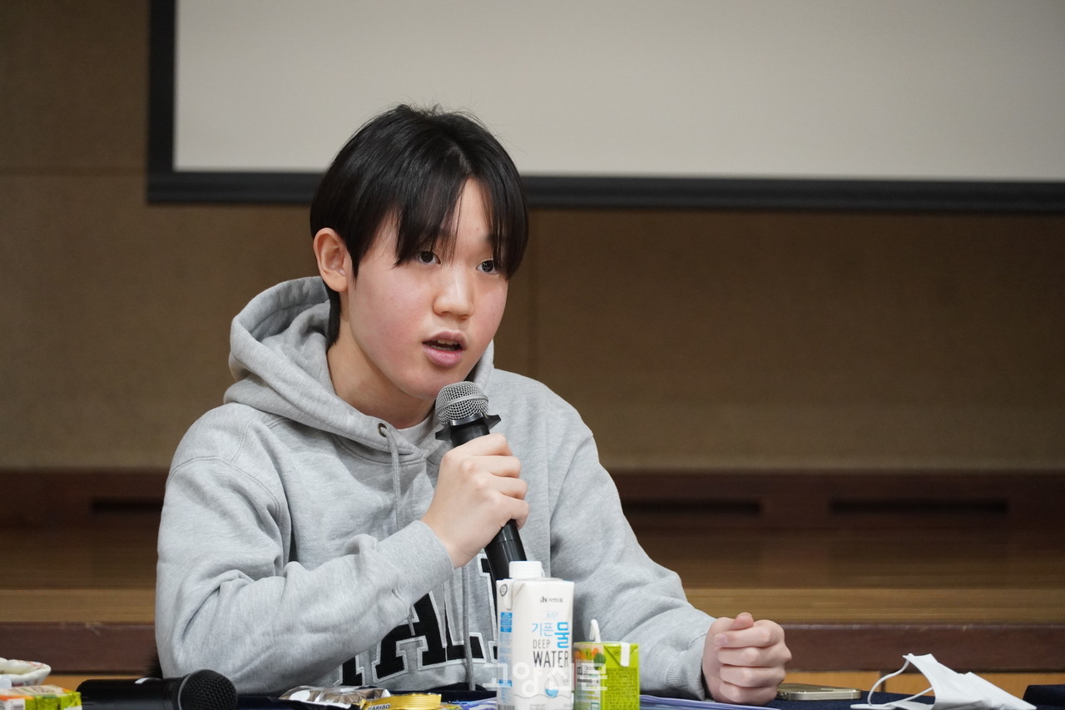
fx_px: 5989
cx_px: 532
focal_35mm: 202
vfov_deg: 6.8
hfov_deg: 10.2
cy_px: 355
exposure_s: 1/50
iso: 2500
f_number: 5.6
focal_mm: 135
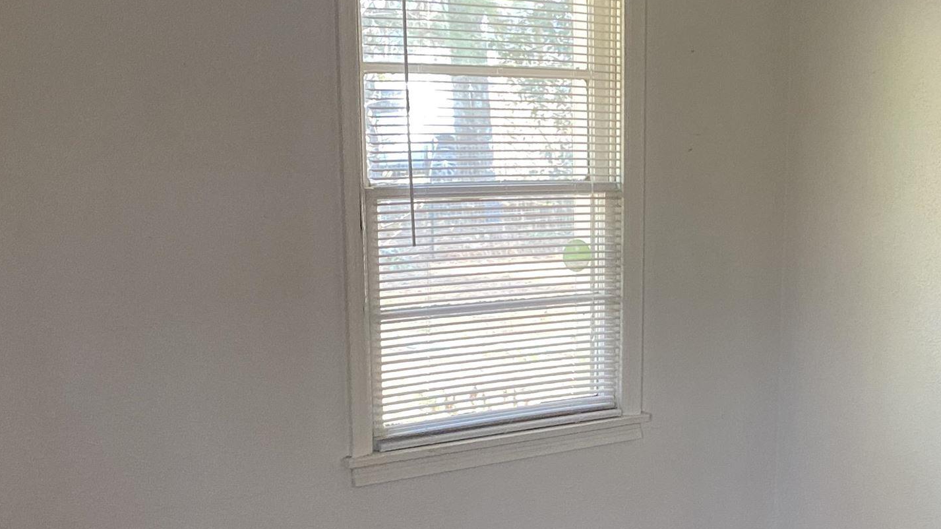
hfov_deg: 32.9
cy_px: 415
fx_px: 1522
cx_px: 820
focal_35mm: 61
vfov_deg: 19.5
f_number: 1.8
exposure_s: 1/60
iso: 320
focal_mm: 4.25
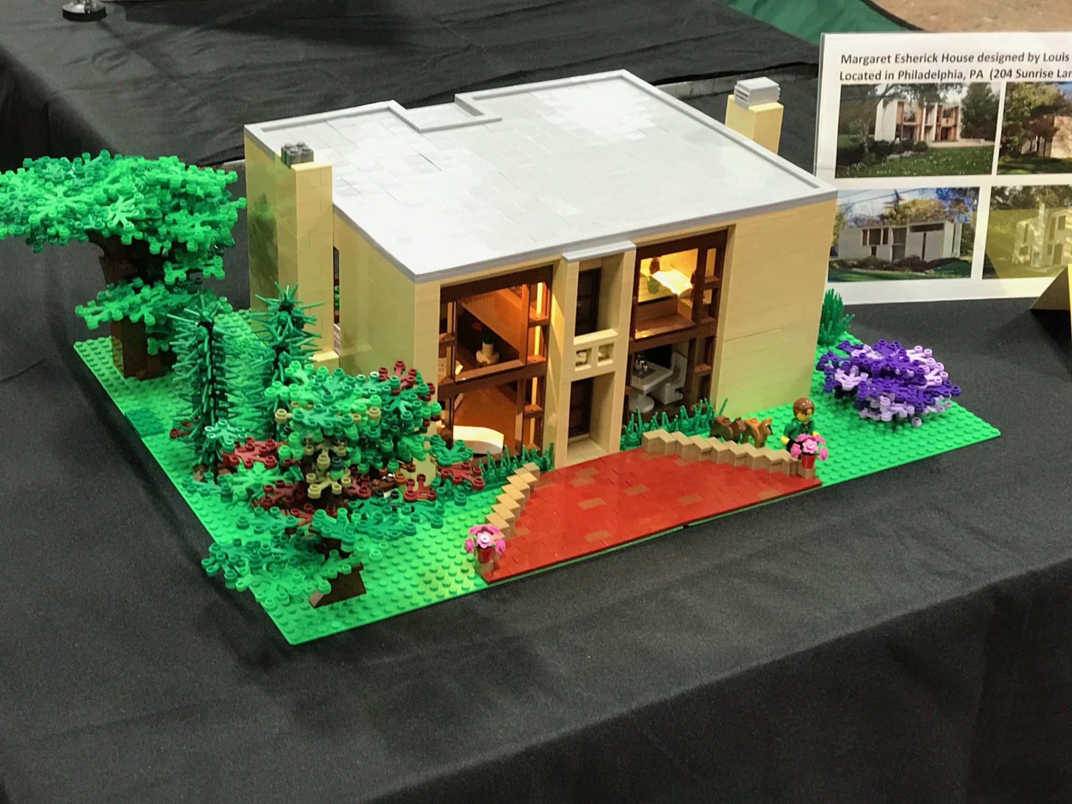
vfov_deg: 25.7
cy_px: 402
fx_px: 1765
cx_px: 536
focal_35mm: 57
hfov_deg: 33.8
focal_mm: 6.6
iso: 320
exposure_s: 1/60
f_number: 2.8
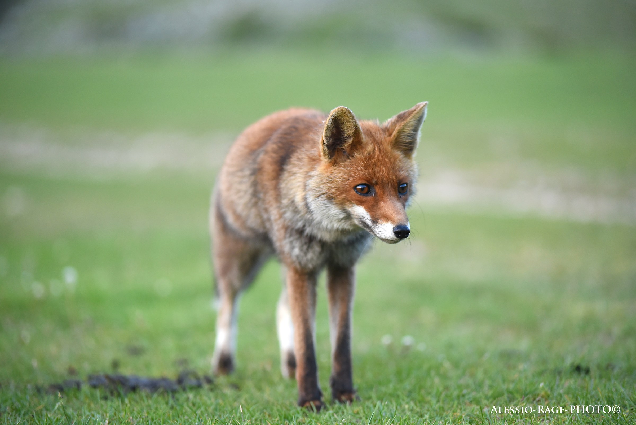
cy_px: 212
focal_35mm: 135
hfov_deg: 15.2
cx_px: 318
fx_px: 2386
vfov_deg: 10.2
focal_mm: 135
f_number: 2.8
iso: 2000
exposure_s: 1/800
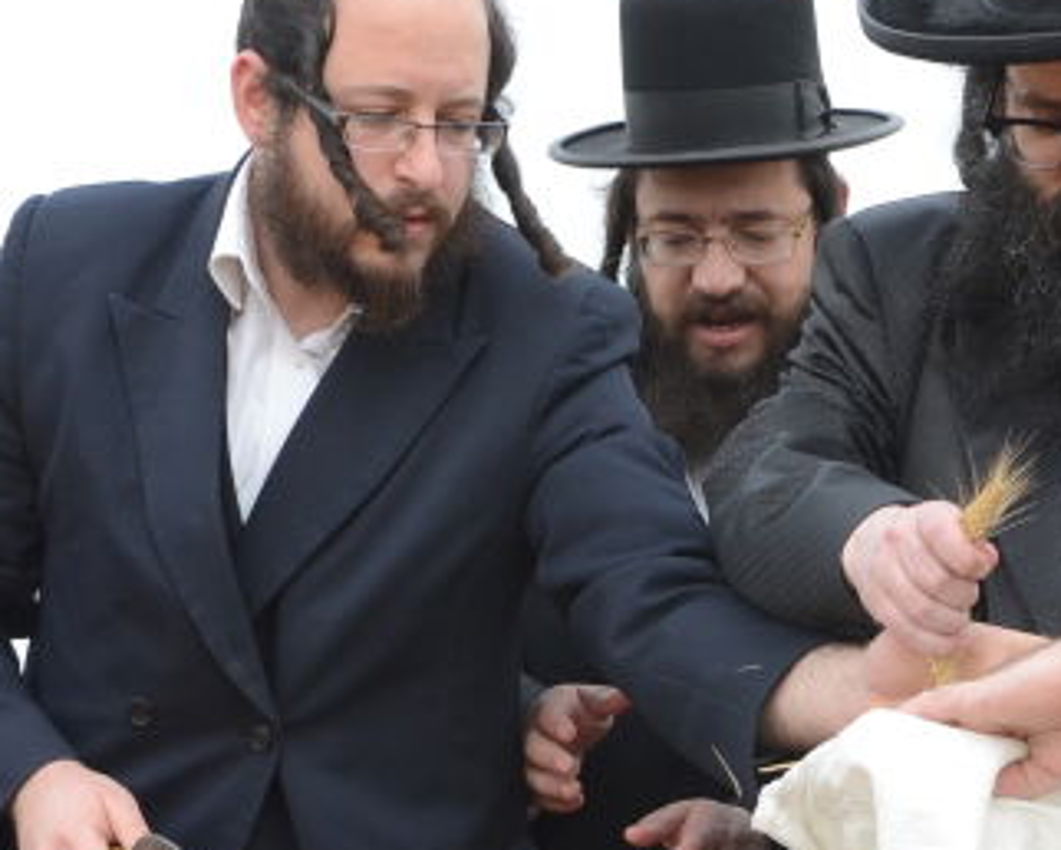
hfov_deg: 13.4
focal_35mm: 143
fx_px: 4493
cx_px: 870
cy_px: 698
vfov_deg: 10.8
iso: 320
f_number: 5.6
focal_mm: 32
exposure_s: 1/400
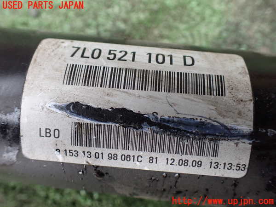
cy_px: 104
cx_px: 138
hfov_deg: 60.0
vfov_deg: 46.8
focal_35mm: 30
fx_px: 239
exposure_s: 1/125
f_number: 2.3
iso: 800
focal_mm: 5.4
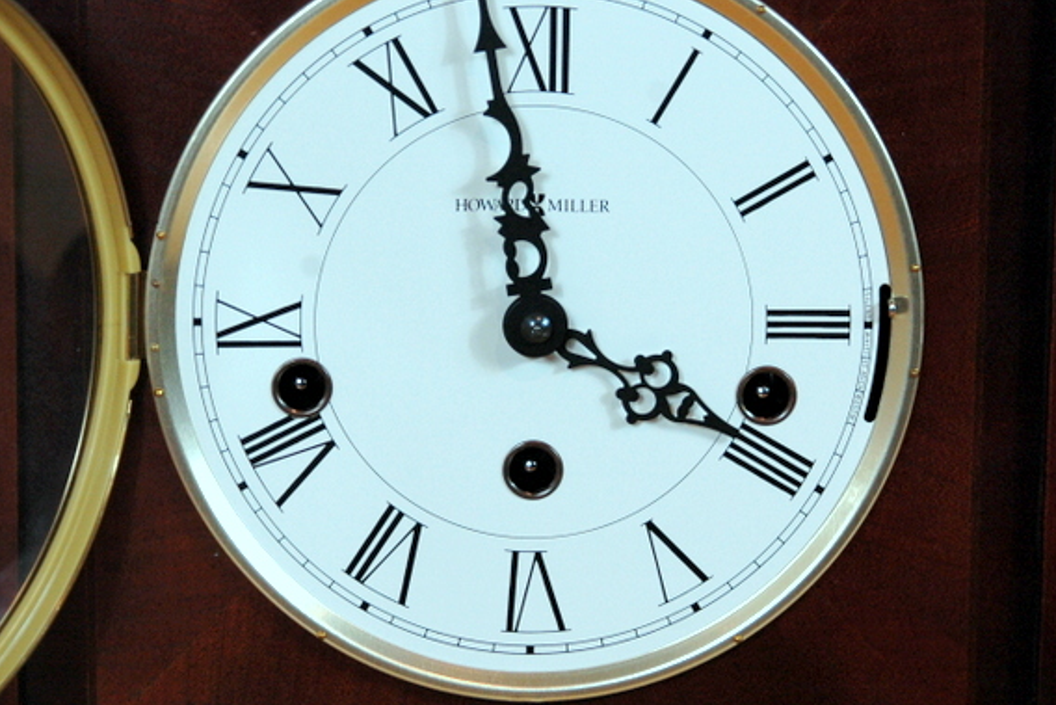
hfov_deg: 16.8
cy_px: 298
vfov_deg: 11.2
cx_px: 532
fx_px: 3579
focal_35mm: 122
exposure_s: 1/125
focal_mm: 66
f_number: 5.6
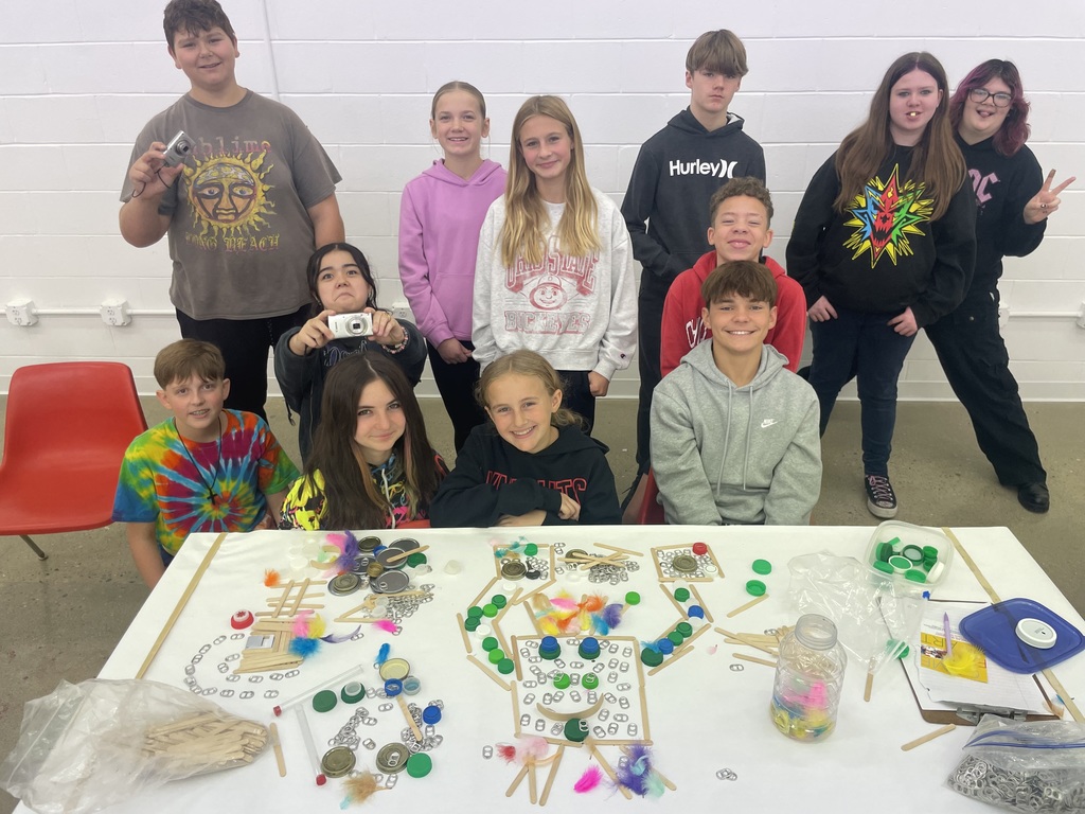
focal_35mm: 26
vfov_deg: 53.1
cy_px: 407
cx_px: 542
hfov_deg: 67.3
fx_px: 815
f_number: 1.6
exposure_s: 1/120
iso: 64
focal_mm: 4.2
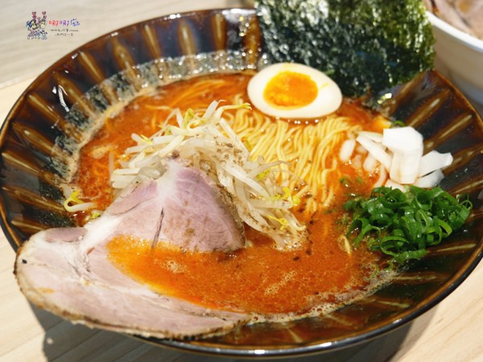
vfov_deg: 34.3
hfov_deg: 44.8
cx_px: 242
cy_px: 181
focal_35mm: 42
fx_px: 586
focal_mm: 21
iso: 800
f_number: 4
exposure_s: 1/125
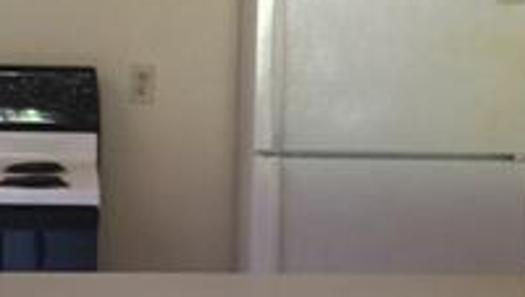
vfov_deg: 12.0
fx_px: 1408
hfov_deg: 21.1
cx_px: 265
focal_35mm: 101
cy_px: 110
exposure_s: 1/24
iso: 250
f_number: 2.2
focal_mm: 4.15
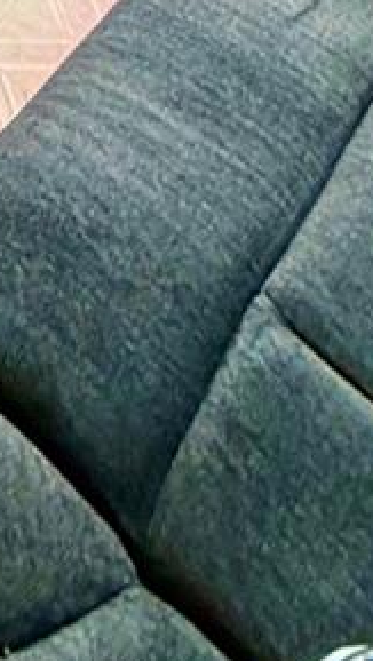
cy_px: -1064
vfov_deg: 13.7
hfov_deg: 12.6
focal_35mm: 81
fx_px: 1421
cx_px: -437
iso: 200
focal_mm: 2.22
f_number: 2.2
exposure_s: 1/60
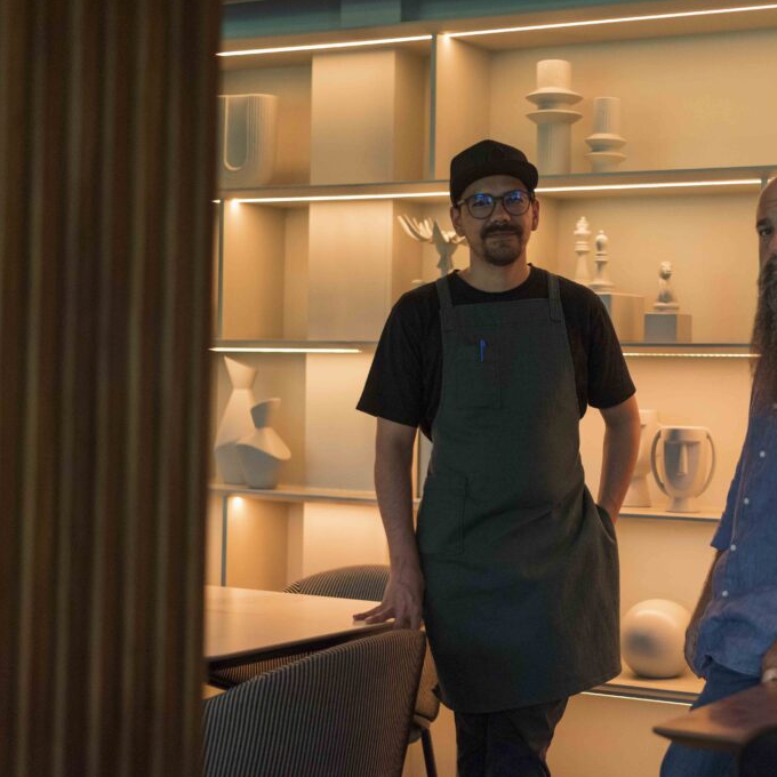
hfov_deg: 26.5
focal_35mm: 64
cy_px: 387
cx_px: 584
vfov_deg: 26.9
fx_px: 1625
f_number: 2.2
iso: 2500
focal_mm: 50
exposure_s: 1/100
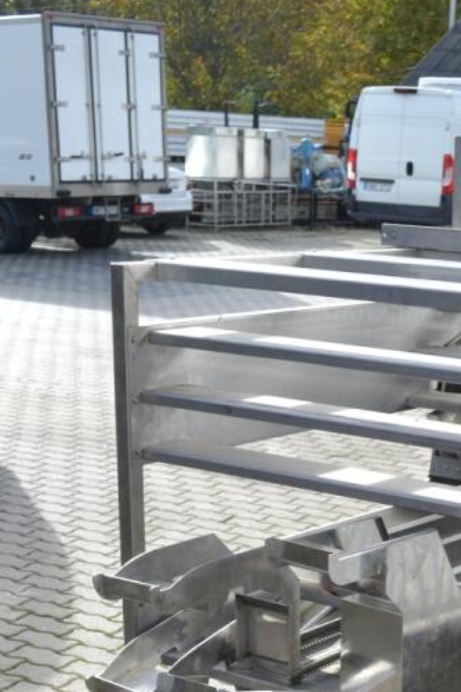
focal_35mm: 79
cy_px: 657
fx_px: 1517
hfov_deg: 16.8
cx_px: 493
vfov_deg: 24.7
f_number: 6.3
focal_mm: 22
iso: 100
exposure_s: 1/160
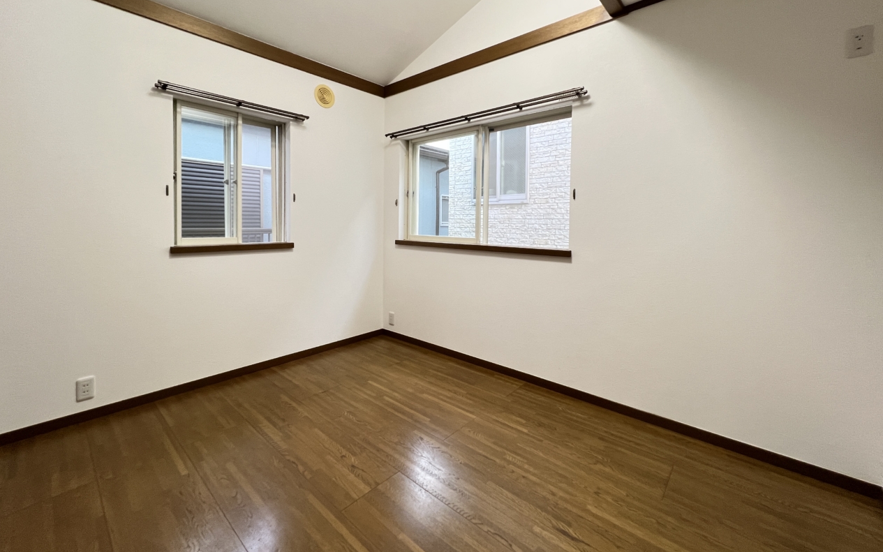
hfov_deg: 105.3
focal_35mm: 14
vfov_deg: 78.1
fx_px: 337
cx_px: 435
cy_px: 231
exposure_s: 1/100
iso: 250
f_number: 1.8
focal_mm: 1.57
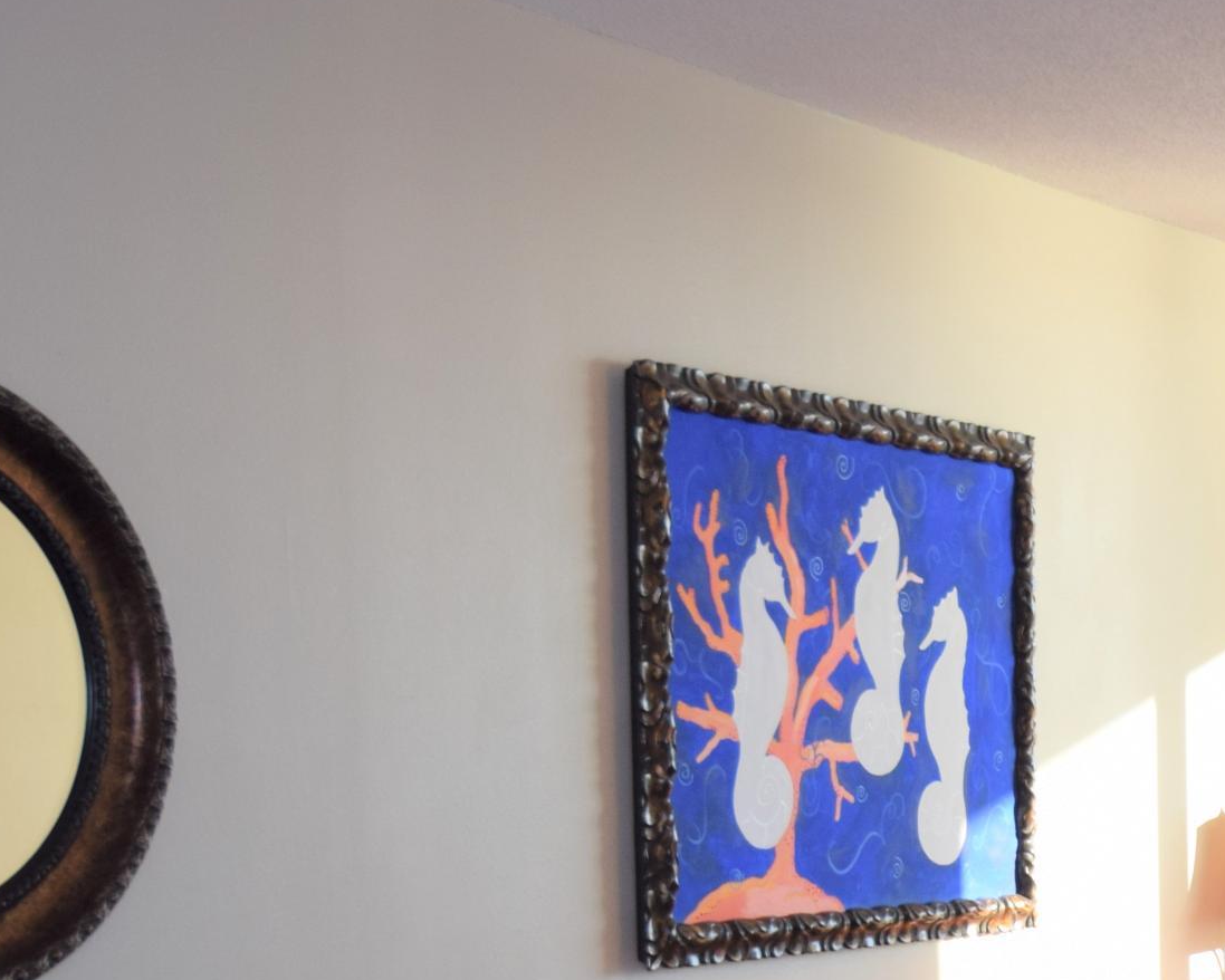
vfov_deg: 19.2
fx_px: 2792
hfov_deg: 22.7
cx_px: 1484
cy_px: 1030
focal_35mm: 77
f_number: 5.6
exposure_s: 1/125
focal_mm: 20
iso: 400
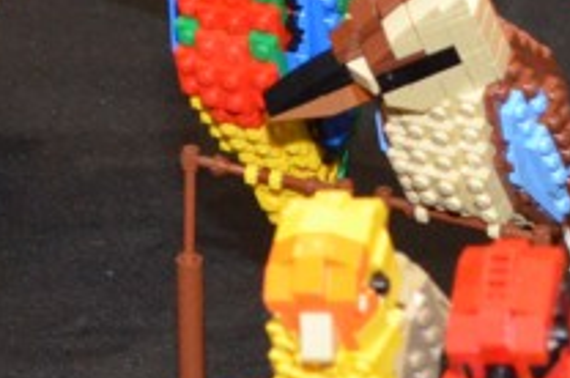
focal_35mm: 324
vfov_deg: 4.2
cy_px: 181
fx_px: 5128
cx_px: 129
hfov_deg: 6.4
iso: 3200
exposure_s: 1/60
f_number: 5.3
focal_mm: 45
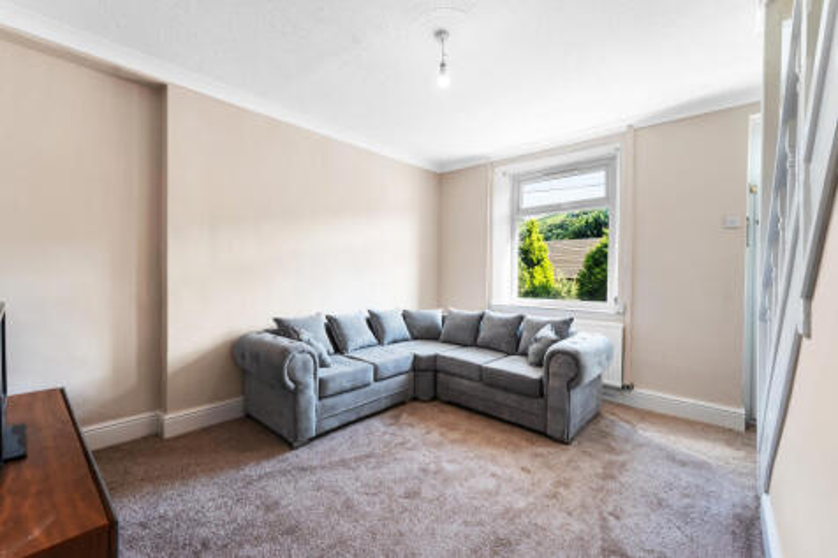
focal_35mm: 14
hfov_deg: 104.3
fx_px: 326
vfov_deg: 81.2
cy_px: 279
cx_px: 419
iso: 400
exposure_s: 1/320
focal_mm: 14
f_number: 8
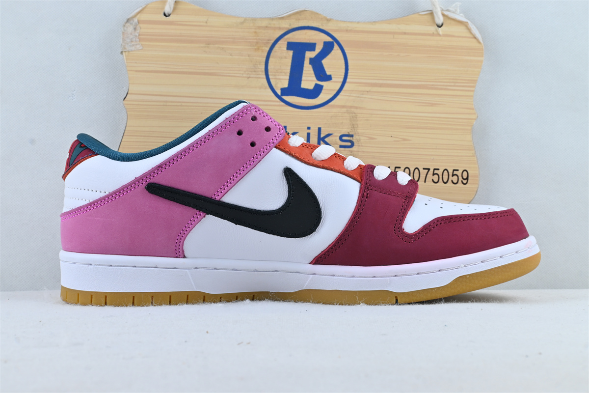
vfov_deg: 29.4
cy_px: 196
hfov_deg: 43.0
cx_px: 294
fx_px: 748
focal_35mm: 46
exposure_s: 1/15
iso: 100
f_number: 10
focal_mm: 30.5
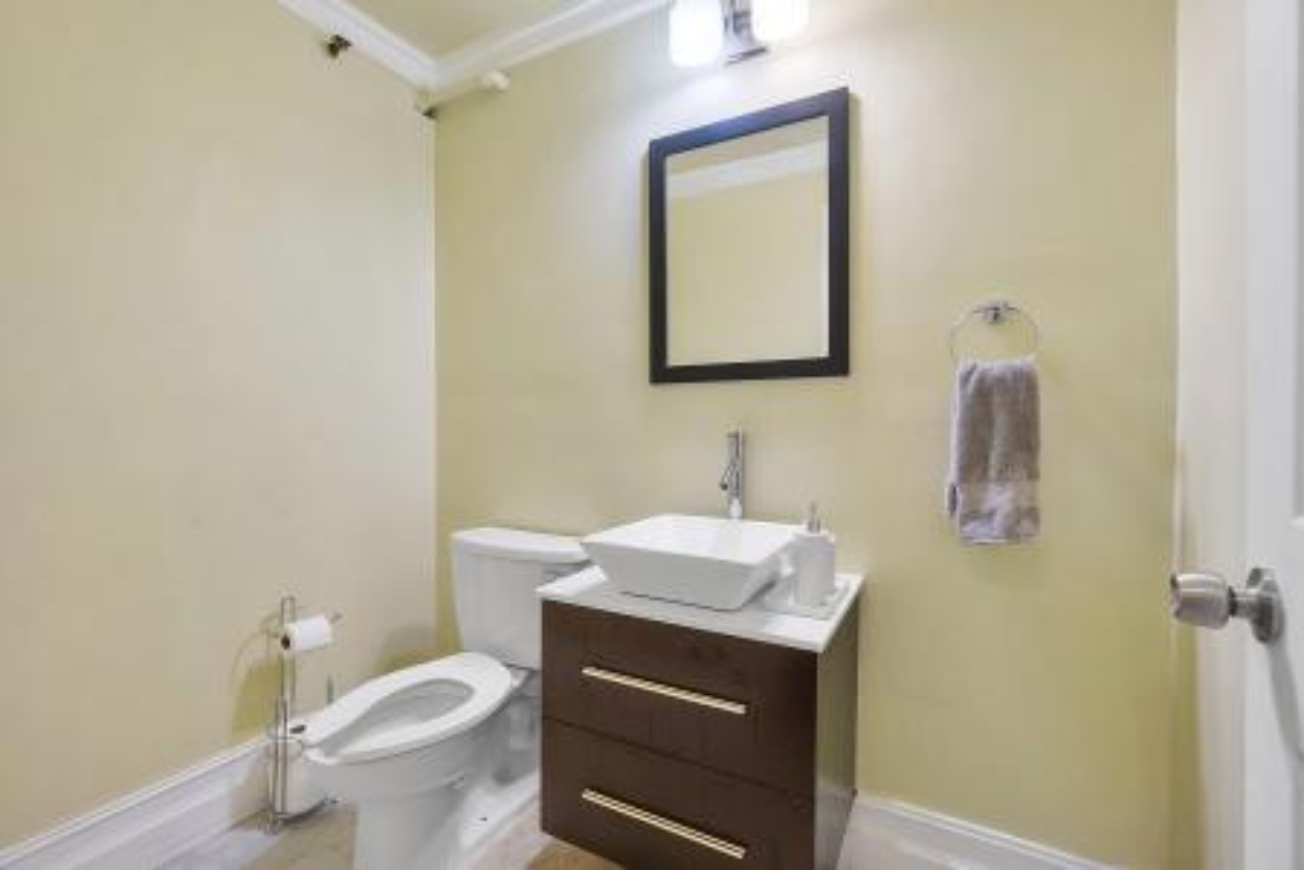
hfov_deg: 100.4
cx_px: 652
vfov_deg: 77.3
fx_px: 543
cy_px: 435
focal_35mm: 15
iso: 250
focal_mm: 10
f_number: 6.3
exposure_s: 1/60
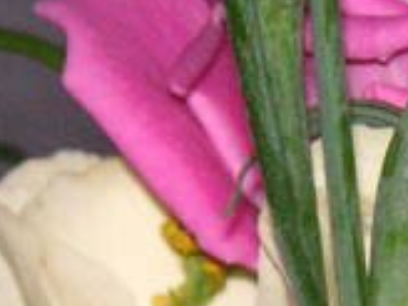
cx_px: 545
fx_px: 5056
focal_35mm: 429
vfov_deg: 3.5
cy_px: 445
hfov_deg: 4.6
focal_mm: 14.6
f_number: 4.7
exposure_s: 1/90
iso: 160
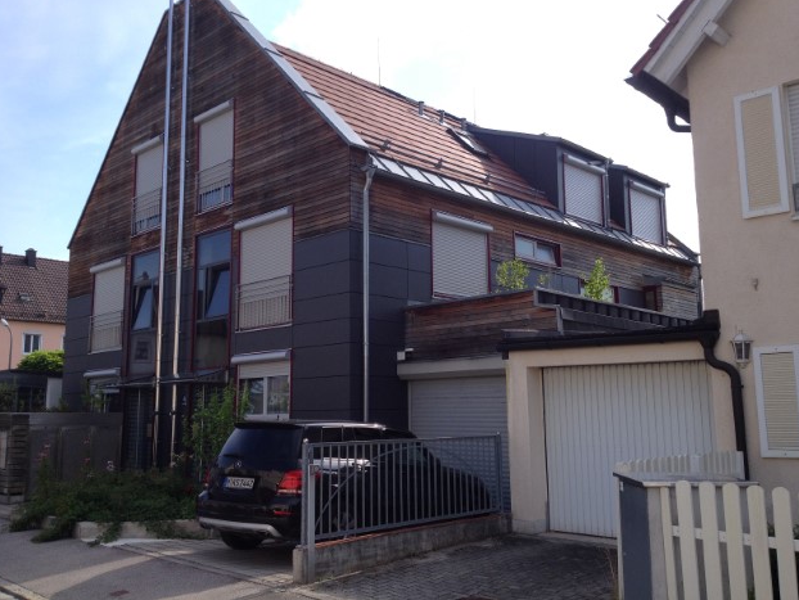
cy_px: 293
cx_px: 398
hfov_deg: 51.3
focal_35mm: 36
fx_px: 831
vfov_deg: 39.7
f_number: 2.4
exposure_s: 1/1104
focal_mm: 4.28
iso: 50
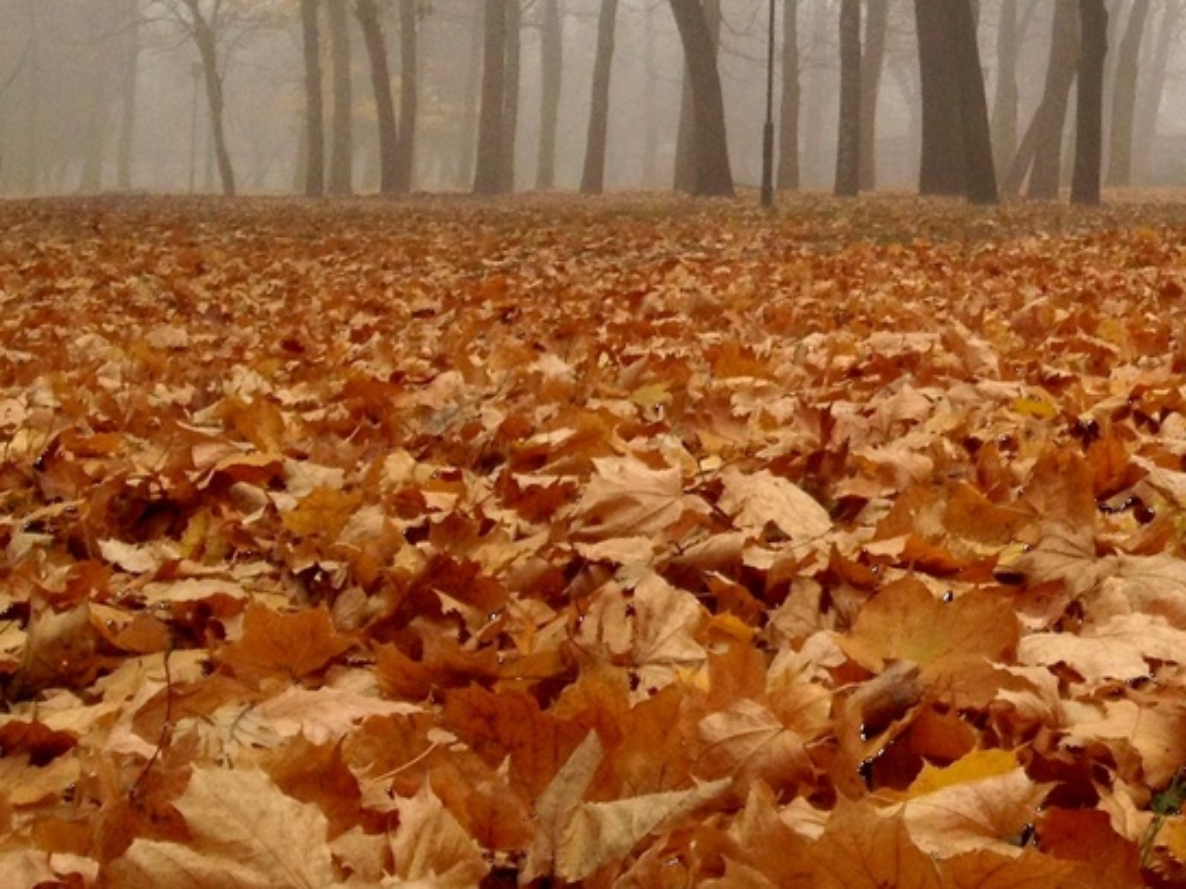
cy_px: -222
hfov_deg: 21.1
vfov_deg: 15.7
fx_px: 3084
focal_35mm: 90
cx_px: 1158
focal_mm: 4.28
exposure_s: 1/60
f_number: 2.4
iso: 50
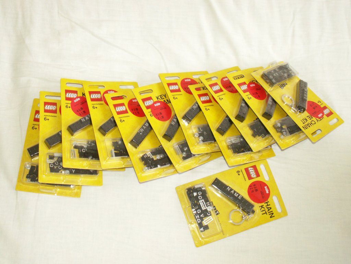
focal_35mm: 47
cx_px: 176
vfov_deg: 30.9
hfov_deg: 40.4
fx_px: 477
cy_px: 132
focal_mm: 7.87
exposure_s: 1/60
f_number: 3.2
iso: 125
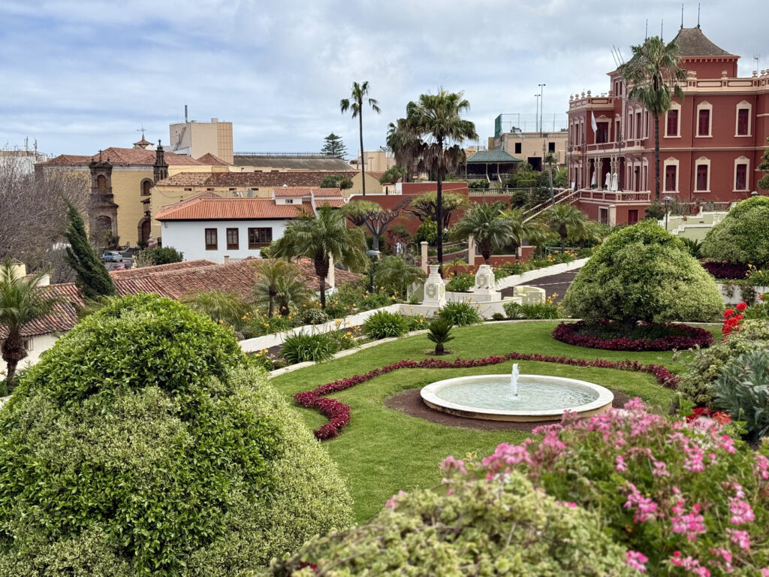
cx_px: 384
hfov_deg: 39.7
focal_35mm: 48
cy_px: 288
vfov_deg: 30.3
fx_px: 1066
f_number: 1.78
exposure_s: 1/3891
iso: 64
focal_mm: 6.76
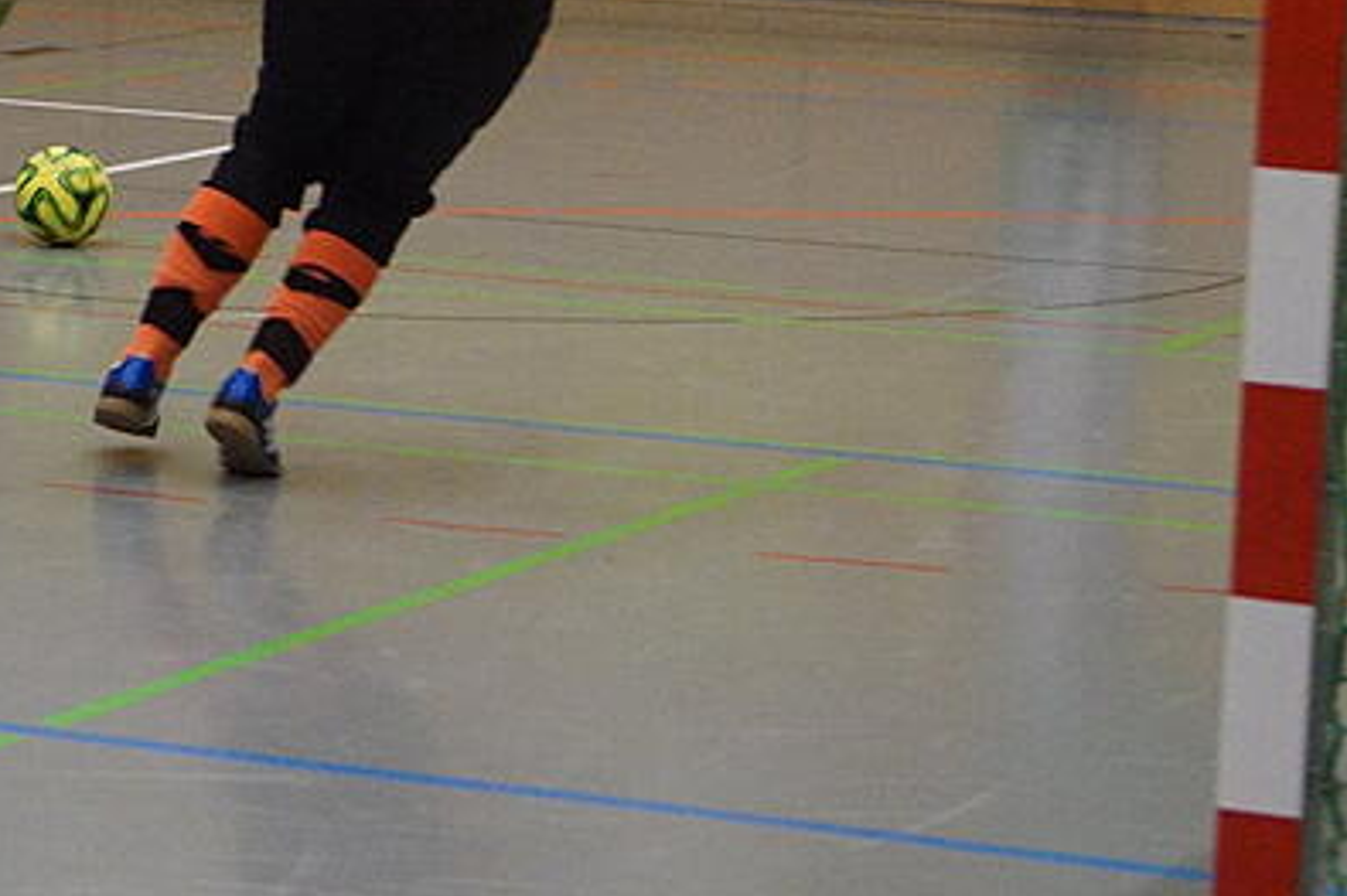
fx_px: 6895
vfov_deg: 7.4
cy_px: -78
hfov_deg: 11.0
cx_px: -269
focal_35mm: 184
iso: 3200
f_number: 5.6
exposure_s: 1/250
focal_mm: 45
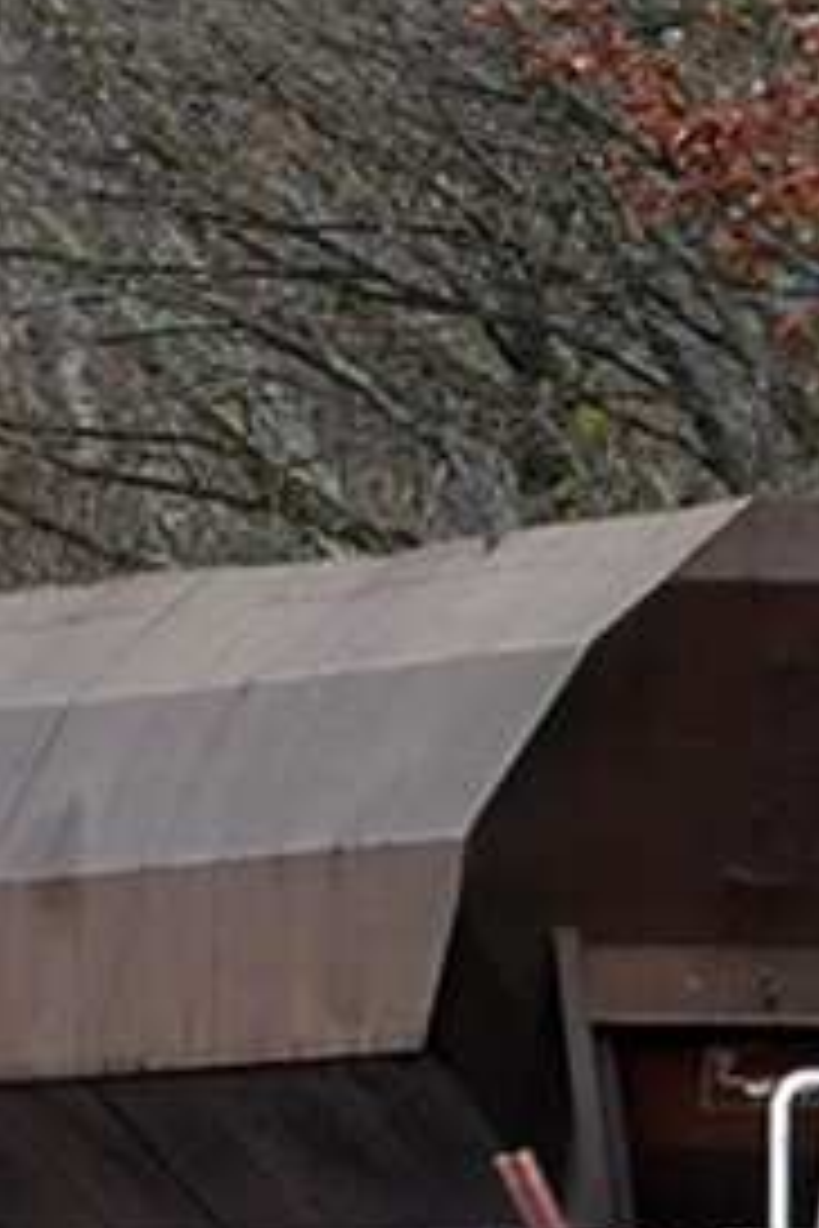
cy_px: 891
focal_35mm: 1755
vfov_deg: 1.2
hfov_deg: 0.8
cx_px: 1472
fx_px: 59885
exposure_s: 1/60
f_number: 6.3
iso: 220
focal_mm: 80.3
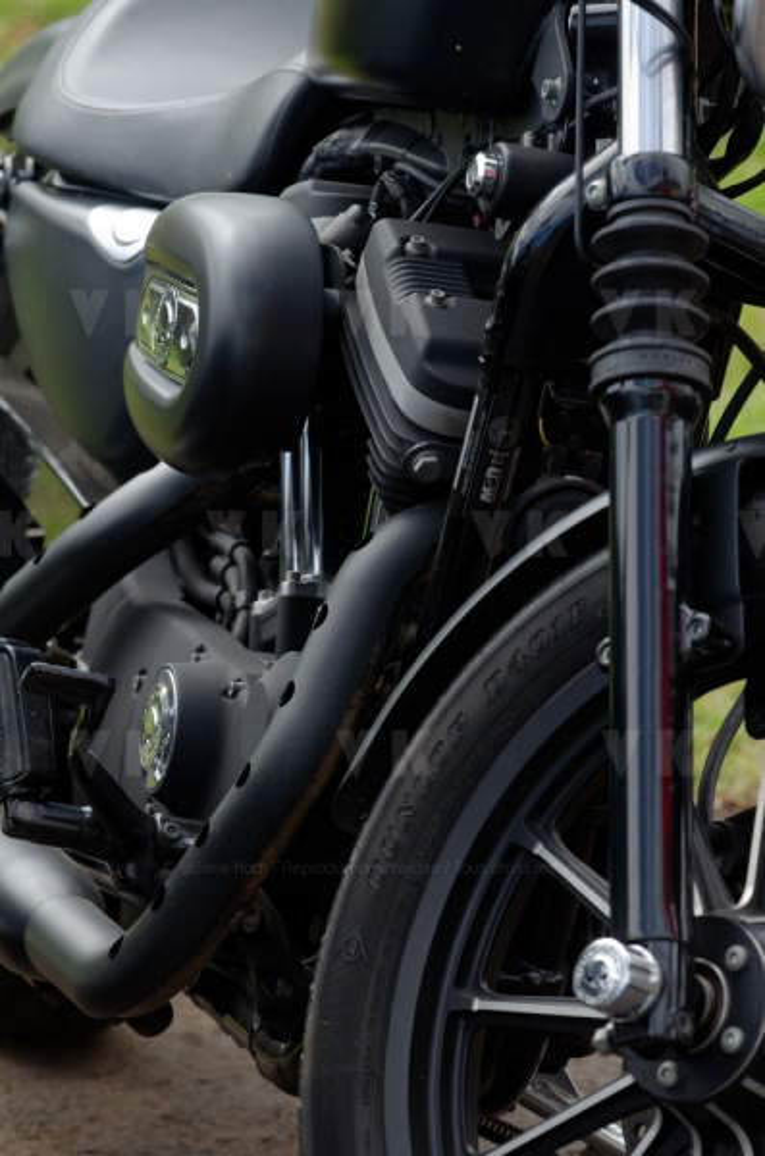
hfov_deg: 4.9
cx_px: 382
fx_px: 8891
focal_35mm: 278
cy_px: 578
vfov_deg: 7.4
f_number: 5.6
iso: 125
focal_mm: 185
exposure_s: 1/320
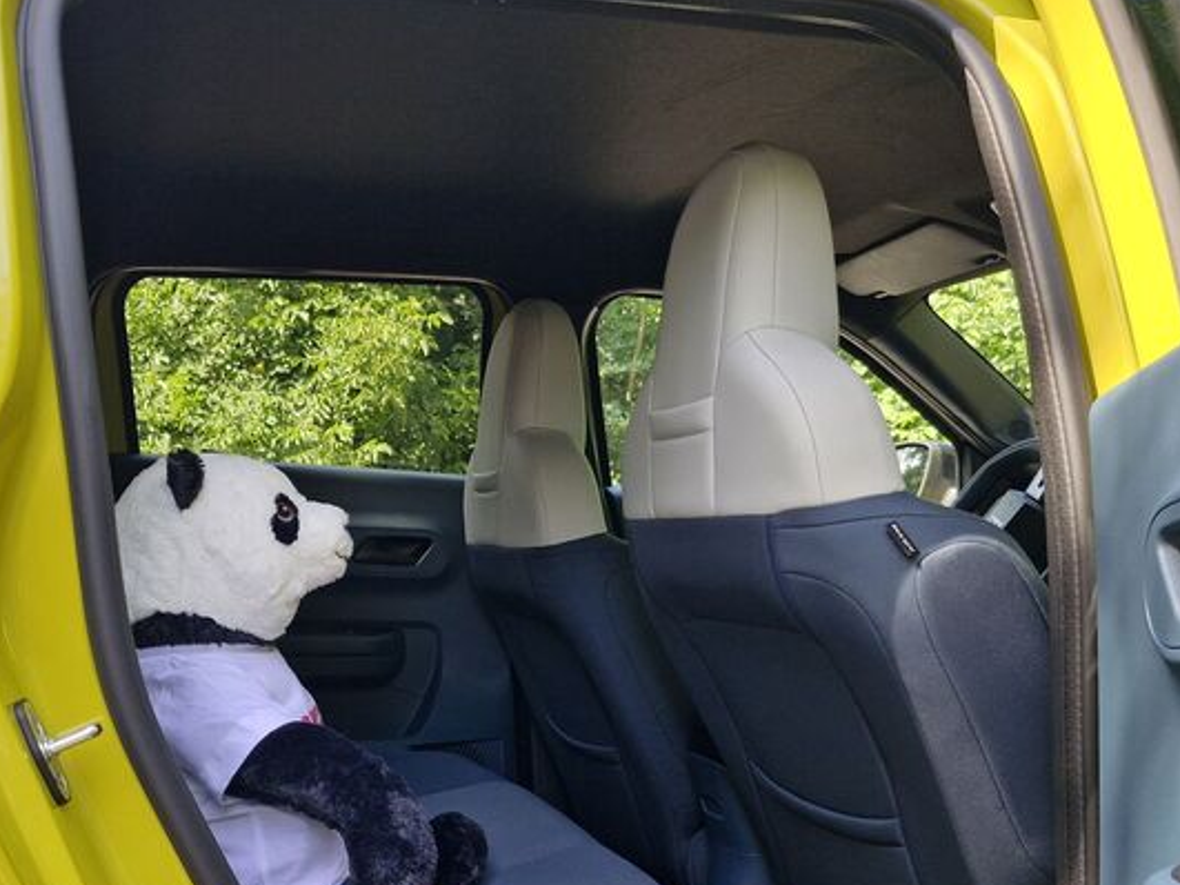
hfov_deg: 49.8
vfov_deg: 37.9
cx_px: 467
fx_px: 1261
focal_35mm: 37
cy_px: 635
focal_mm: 5.54
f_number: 1.8
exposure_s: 1/180
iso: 50
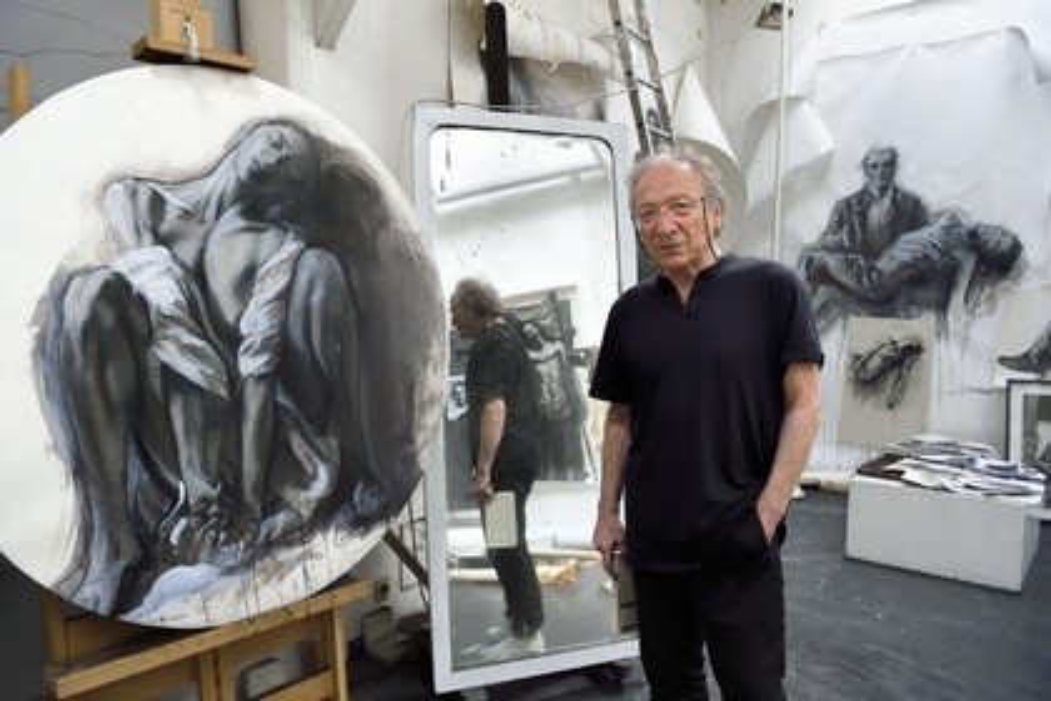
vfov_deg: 53.1
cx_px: 526
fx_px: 701
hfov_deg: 73.7
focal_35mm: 24
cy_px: 350
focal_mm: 24
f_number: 6.3
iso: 1600
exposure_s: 1/125
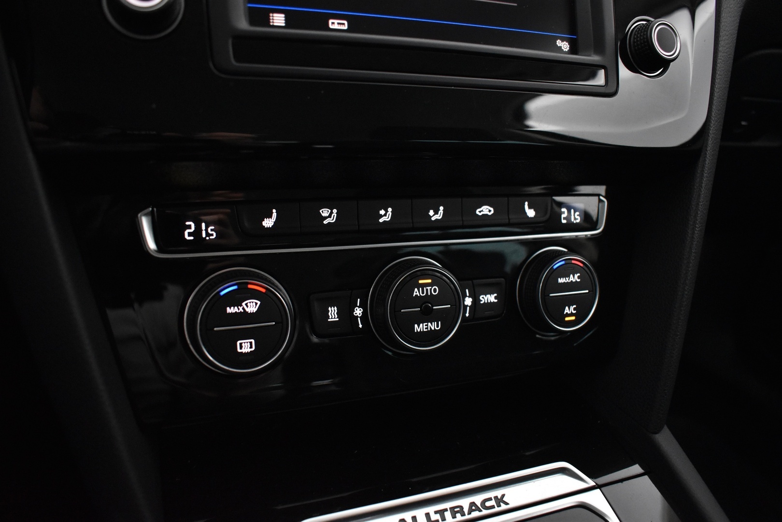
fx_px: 587
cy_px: 261
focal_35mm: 27
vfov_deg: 47.9
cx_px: 391
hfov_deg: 67.4
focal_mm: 18
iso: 3200
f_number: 3.5
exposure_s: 1/40
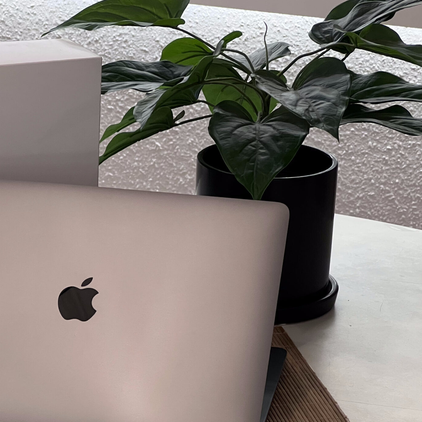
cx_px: 62
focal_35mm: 126
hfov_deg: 13.7
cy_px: 282
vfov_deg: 13.8
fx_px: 1738
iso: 200
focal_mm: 9
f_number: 2.8
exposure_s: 1/71
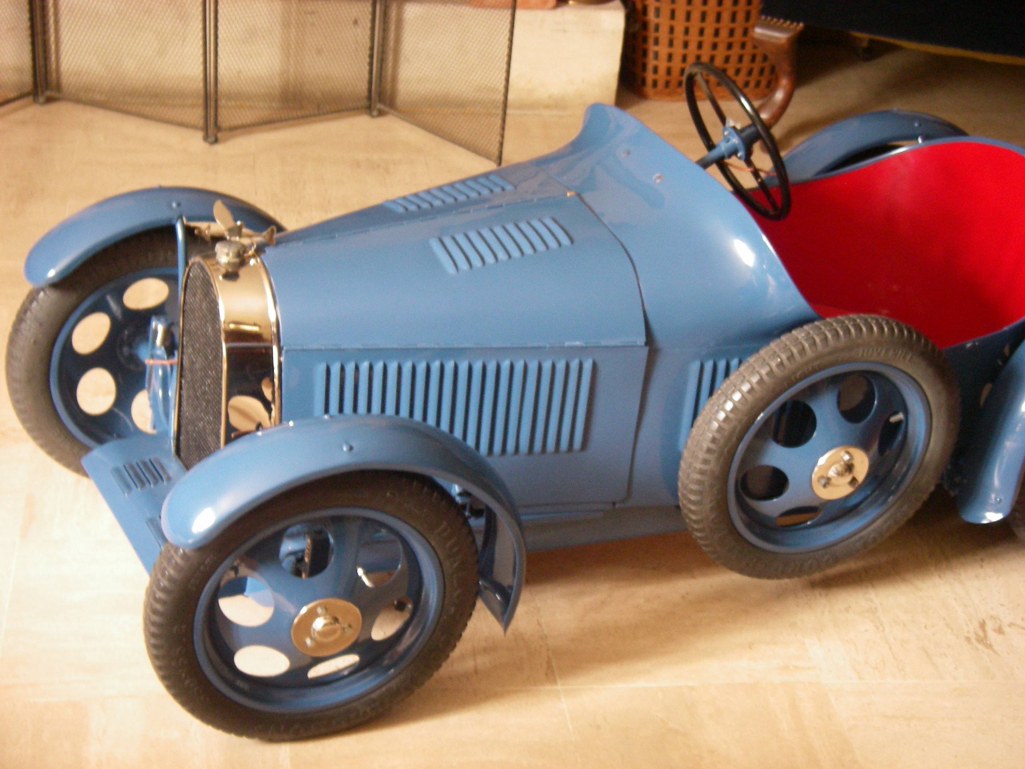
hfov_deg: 30.7
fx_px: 1865
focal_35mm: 63
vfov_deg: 23.3
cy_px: 384
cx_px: 512
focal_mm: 10.5
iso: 250
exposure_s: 1/4
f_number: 3.7
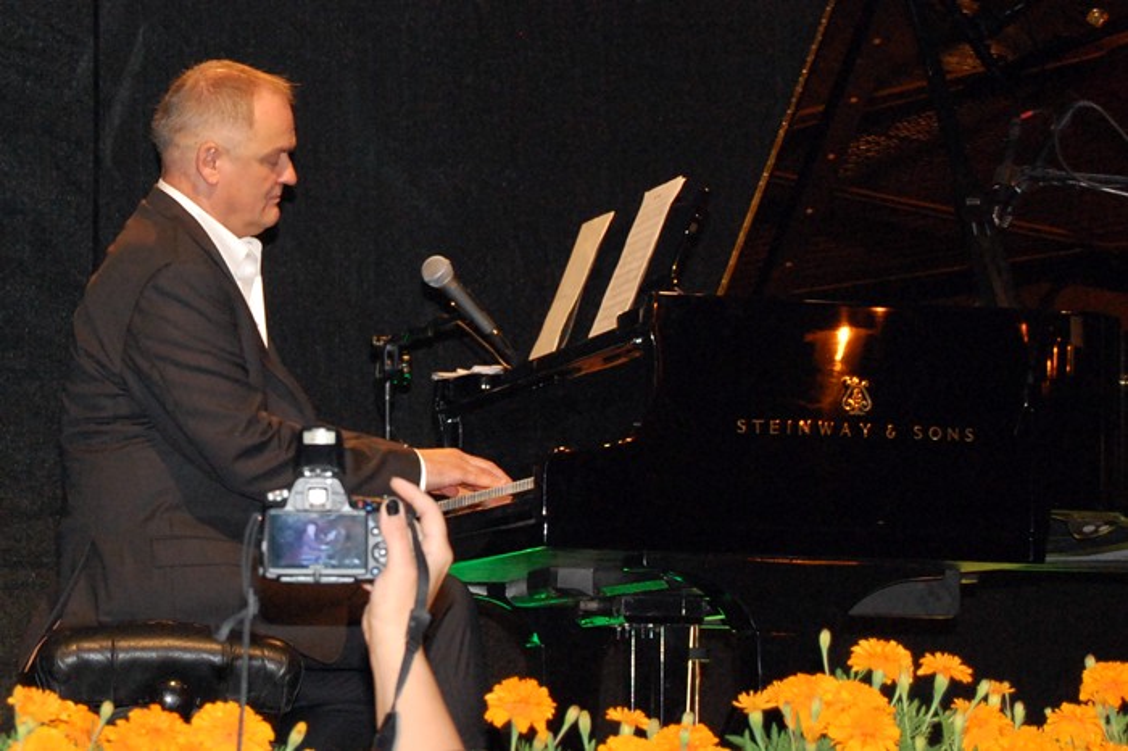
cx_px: 564
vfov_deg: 16.5
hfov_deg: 24.6
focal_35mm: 82
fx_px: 2584
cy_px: 376
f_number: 5.6
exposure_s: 1/60
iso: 1250
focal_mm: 55
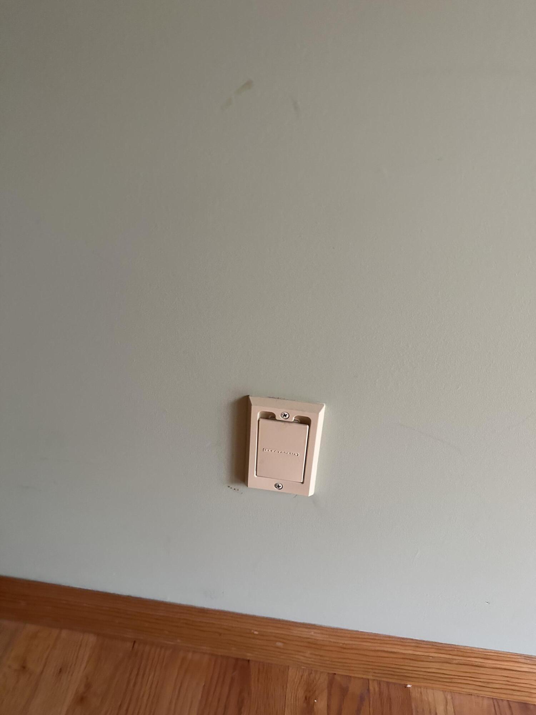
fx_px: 495
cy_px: 358
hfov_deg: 56.8
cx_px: 268
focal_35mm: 24
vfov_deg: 71.6
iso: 640
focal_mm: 6.86
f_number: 1.78
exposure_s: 1/60
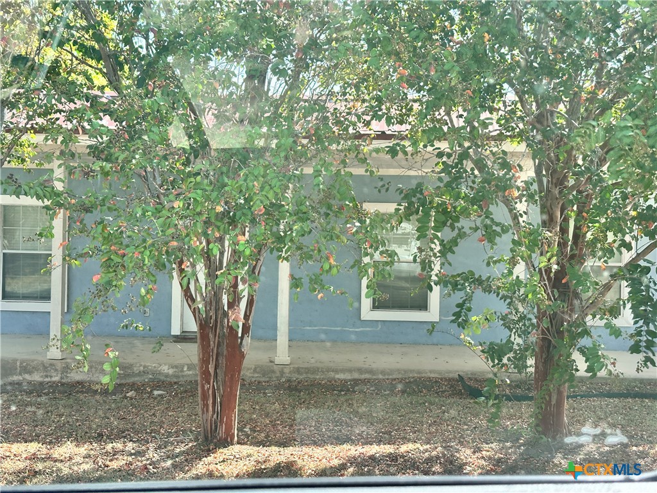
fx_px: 911
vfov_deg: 30.3
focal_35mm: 48
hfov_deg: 39.7
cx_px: 328
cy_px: 246
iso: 64
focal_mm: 6.86
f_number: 1.78
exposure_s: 1/571
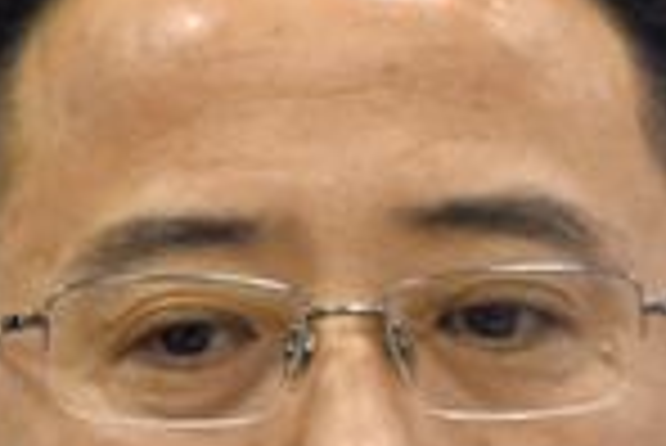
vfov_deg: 4.5
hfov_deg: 6.8
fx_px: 5611
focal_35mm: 303
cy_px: 939
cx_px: 310
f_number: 4.5
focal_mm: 56
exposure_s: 1/100
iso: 800
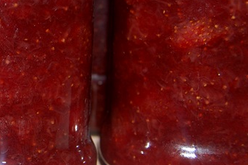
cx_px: -12
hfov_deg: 22.1
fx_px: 605
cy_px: 36
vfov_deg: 15.4
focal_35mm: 88
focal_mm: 22
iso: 200
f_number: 5
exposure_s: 1/60
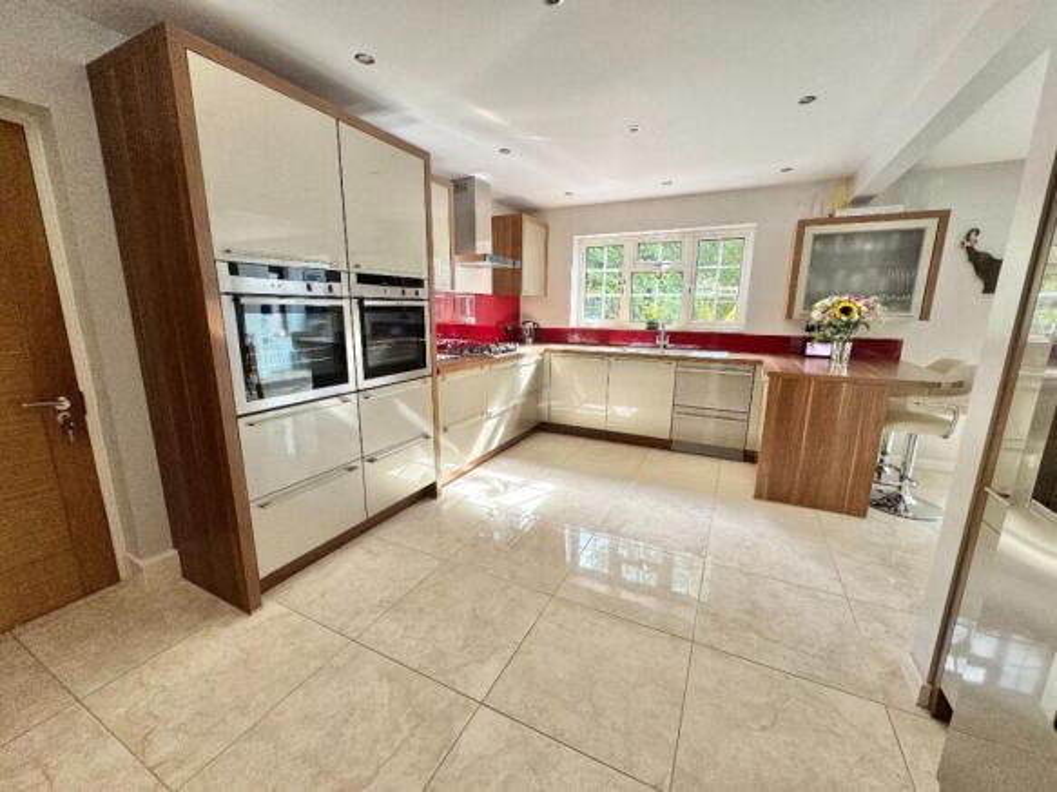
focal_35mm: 14
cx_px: 528
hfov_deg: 102.1
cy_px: 396
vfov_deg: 85.7
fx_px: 427
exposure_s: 1/100
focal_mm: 2.22
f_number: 2.2
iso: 125
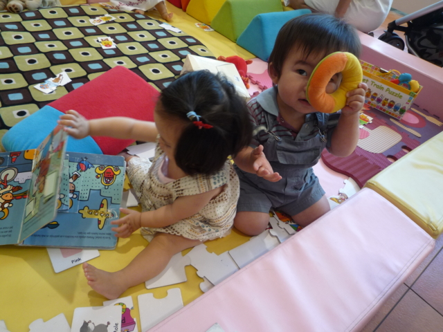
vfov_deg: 54.9
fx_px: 320
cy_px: 166
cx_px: 222
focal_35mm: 25
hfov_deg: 69.4
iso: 125
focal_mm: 4.4
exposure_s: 1/30
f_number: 2.8
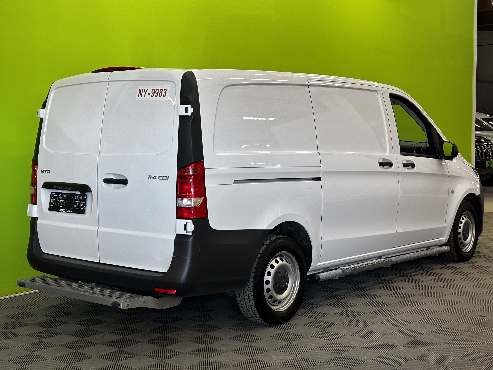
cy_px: 185
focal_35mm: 52
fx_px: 741
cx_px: 246
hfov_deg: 36.8
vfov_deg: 28.0
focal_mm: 5.96
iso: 32
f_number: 1.6
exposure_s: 1/100
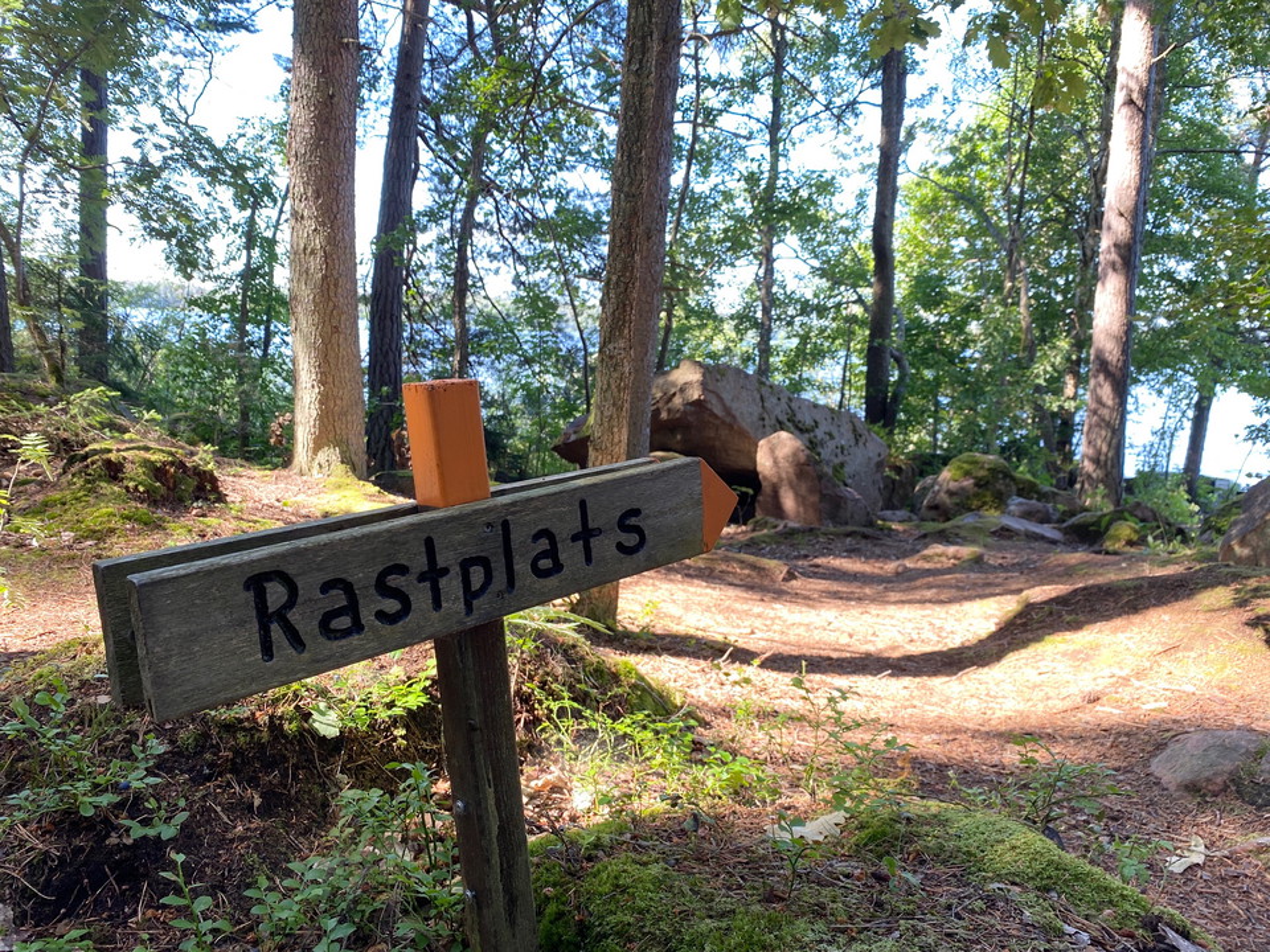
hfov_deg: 67.3
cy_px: 476
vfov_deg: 53.1
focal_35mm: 26
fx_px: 954
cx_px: 635
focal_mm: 4.25
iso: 64
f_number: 1.8
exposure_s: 1/122
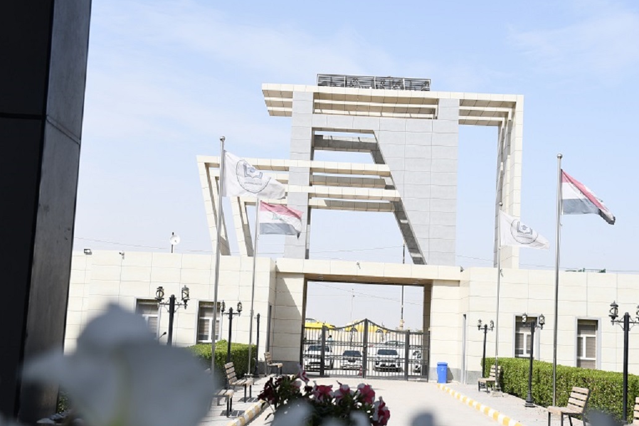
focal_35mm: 53
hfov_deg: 37.5
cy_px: 220
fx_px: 941
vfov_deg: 25.5
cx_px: 360
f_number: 8
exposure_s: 1/250
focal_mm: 30
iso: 100
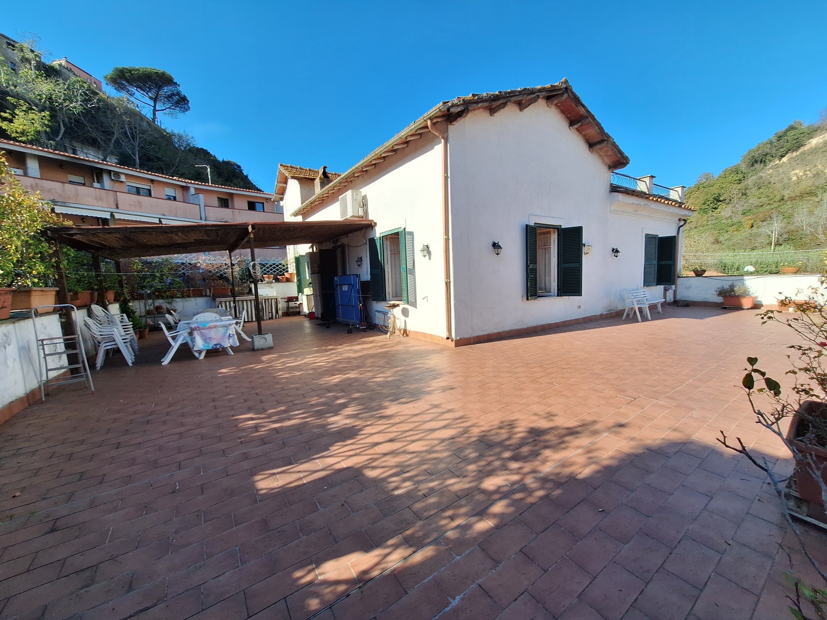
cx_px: 414
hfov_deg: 106.2
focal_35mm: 13
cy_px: 310
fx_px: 311
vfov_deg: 89.9
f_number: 2.2
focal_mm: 1.74
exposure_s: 1/1733
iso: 40
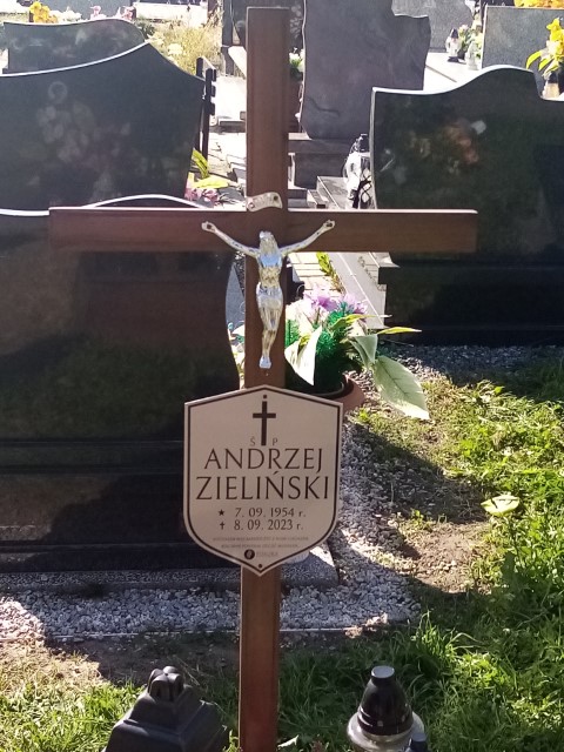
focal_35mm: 26
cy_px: 376
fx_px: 565
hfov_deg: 53.1
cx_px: 282
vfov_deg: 67.3
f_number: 1.8
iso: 104
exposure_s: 1/629
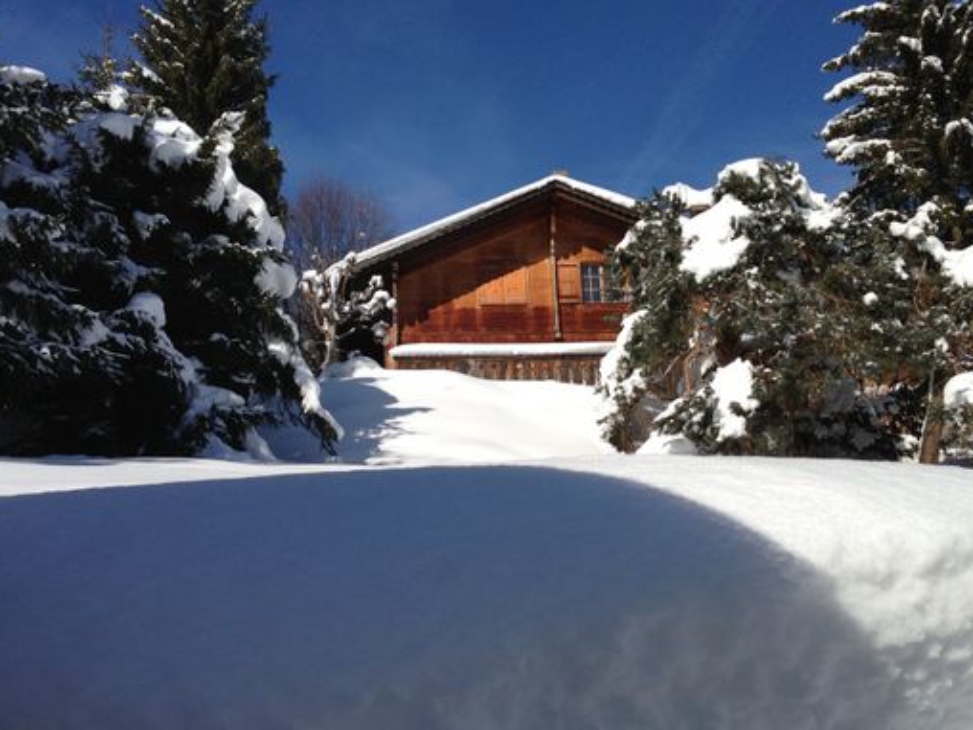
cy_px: 333
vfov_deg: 36.8
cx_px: 469
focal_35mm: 39
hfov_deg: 47.9
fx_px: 1096
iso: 50
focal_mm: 4.13
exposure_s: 1/2857
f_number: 2.4
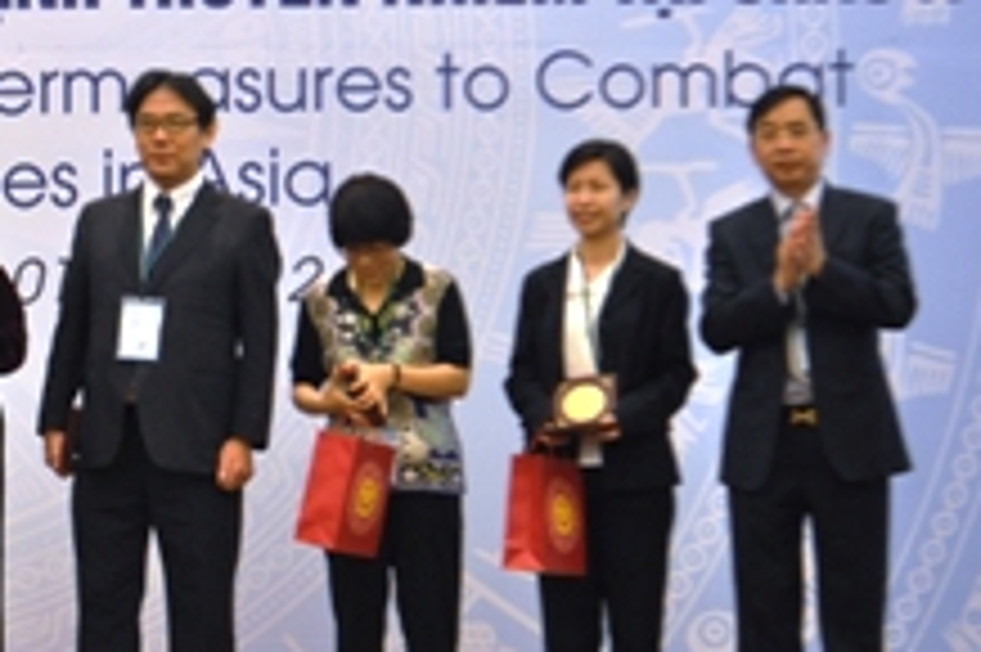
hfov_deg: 16.0
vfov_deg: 10.8
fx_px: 3458
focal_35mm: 127
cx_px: 117
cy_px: 236
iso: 900
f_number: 5.3
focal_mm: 44
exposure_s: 1/30
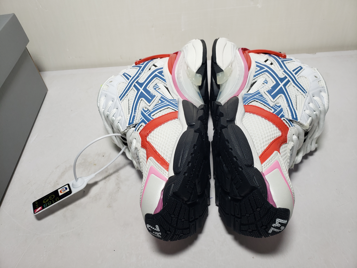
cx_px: 178
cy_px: 134
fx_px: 268
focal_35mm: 26
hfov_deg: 67.3
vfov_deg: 53.1
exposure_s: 1/204
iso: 50
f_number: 2.4
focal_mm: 4.3
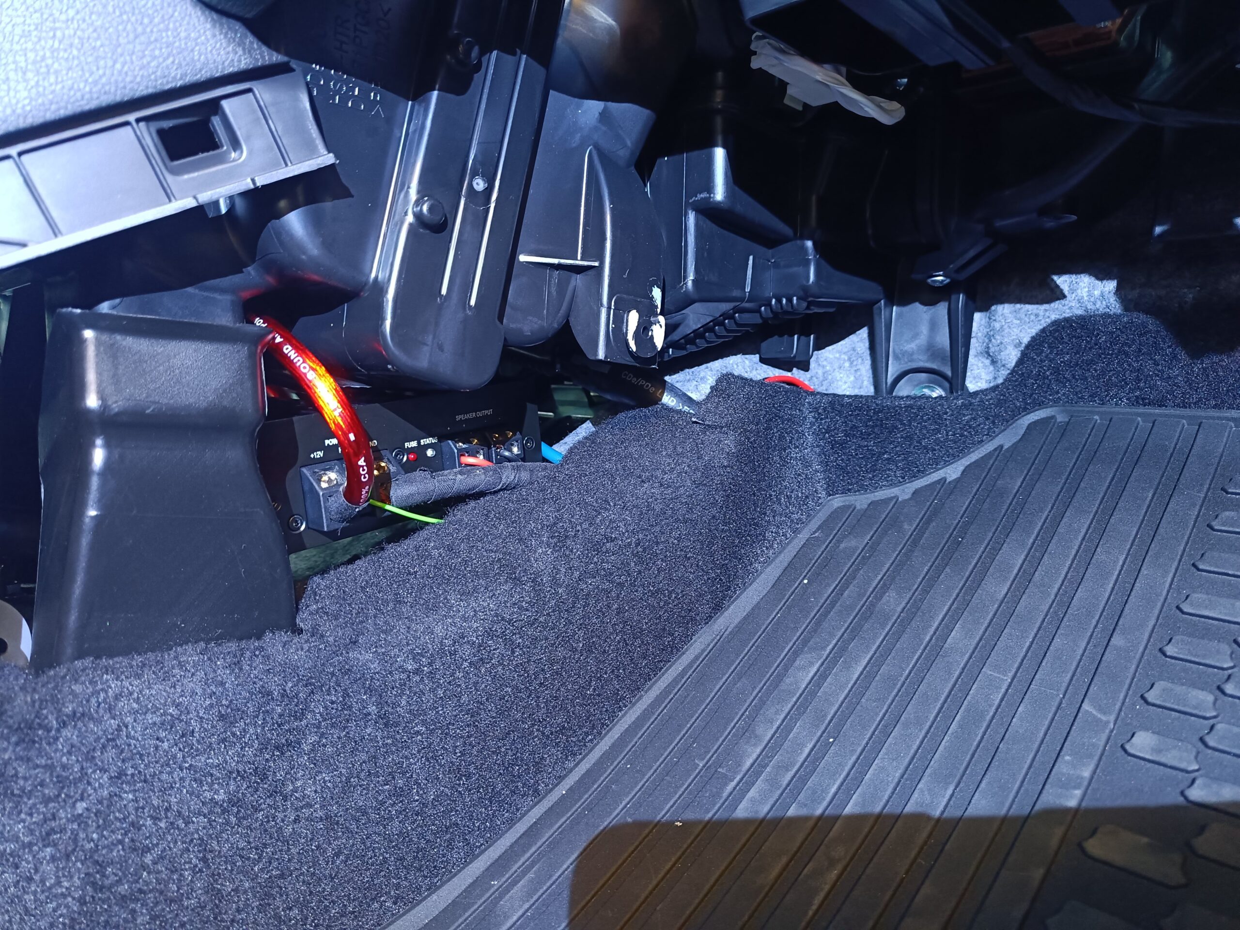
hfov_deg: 71.6
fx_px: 860
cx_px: 620
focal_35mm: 24
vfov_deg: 56.8
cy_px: 465
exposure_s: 1/25
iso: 1170
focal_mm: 5.59
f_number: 1.88
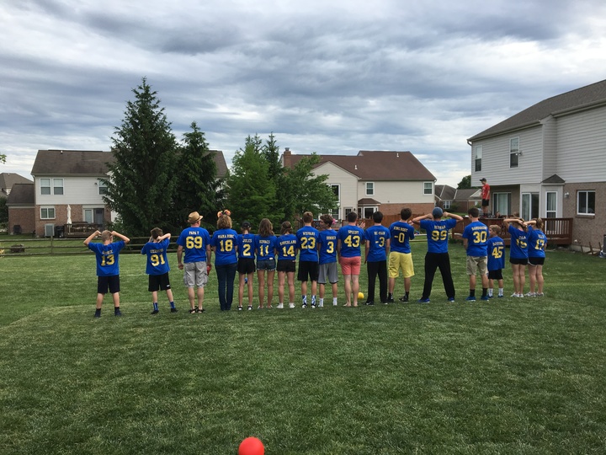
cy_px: 228
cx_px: 303
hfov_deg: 61.7
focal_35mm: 29
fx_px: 508
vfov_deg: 48.2
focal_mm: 4.15
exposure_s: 1/591
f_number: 2.2
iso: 25
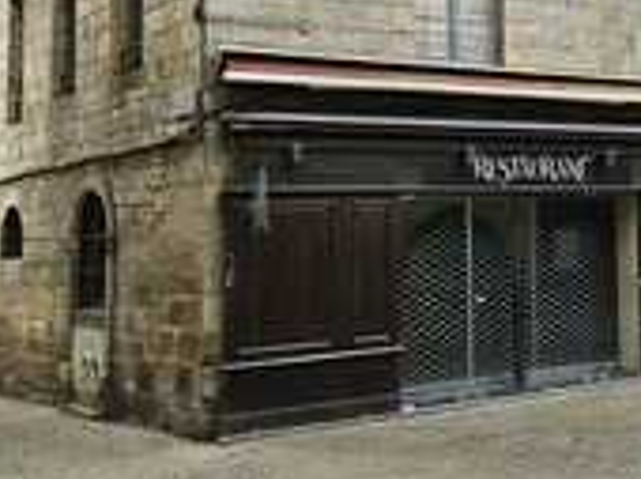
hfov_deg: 36.0
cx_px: 632
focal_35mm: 48
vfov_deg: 29.9
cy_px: 155
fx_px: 888
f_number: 1.8
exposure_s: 1/190
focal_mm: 5.4
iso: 100
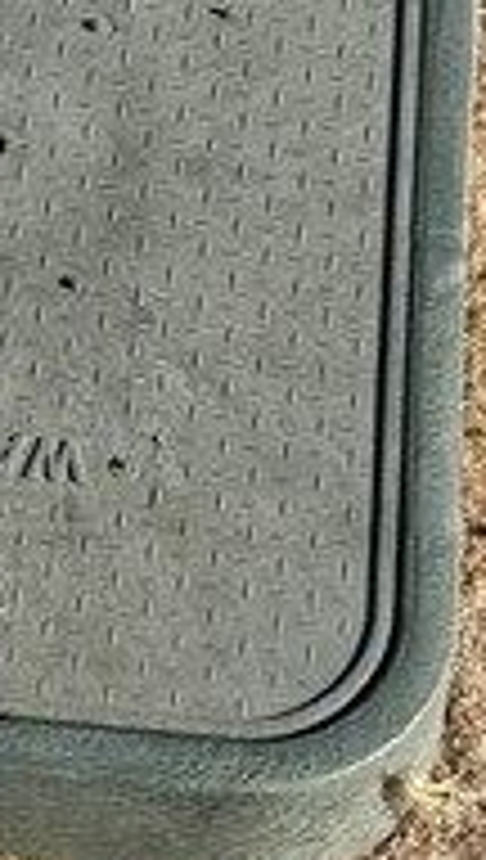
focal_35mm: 140
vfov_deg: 14.7
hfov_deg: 8.6
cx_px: -72
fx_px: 3195
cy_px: 1072
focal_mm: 6.76
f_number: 1.78
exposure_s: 1/6711
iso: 80
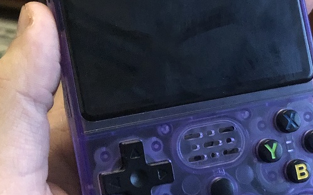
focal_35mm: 76
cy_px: 87
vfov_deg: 17.1
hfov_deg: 27.1
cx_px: 146
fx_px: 648
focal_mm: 4
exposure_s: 1/4
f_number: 1.8
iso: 160
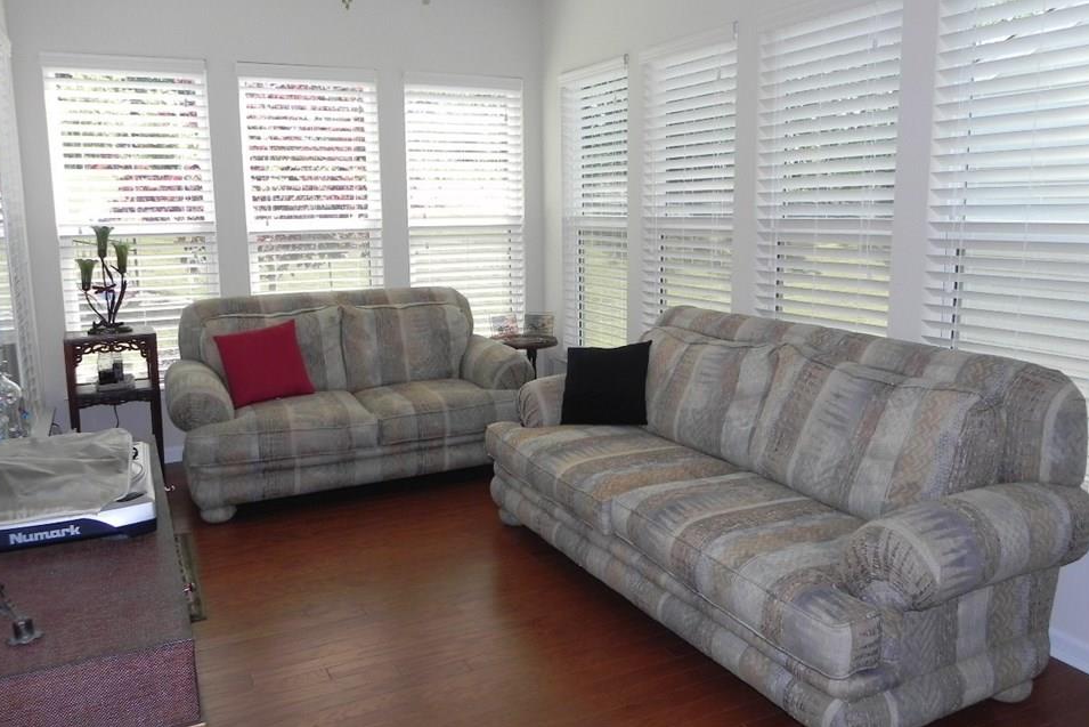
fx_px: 877
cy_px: 346
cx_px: 575
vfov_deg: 45.0
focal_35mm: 29
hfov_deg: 63.6
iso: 160
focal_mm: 4.6
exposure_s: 1/89.8
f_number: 3.2
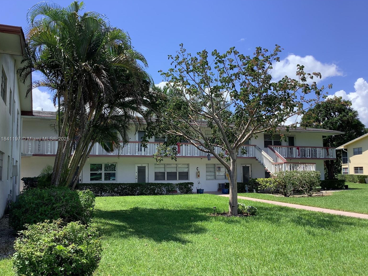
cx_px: 184
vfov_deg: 44.2
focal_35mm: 32
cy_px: 139
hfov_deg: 56.8
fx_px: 340
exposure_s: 1/791
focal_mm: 3.3
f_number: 2.4
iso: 25
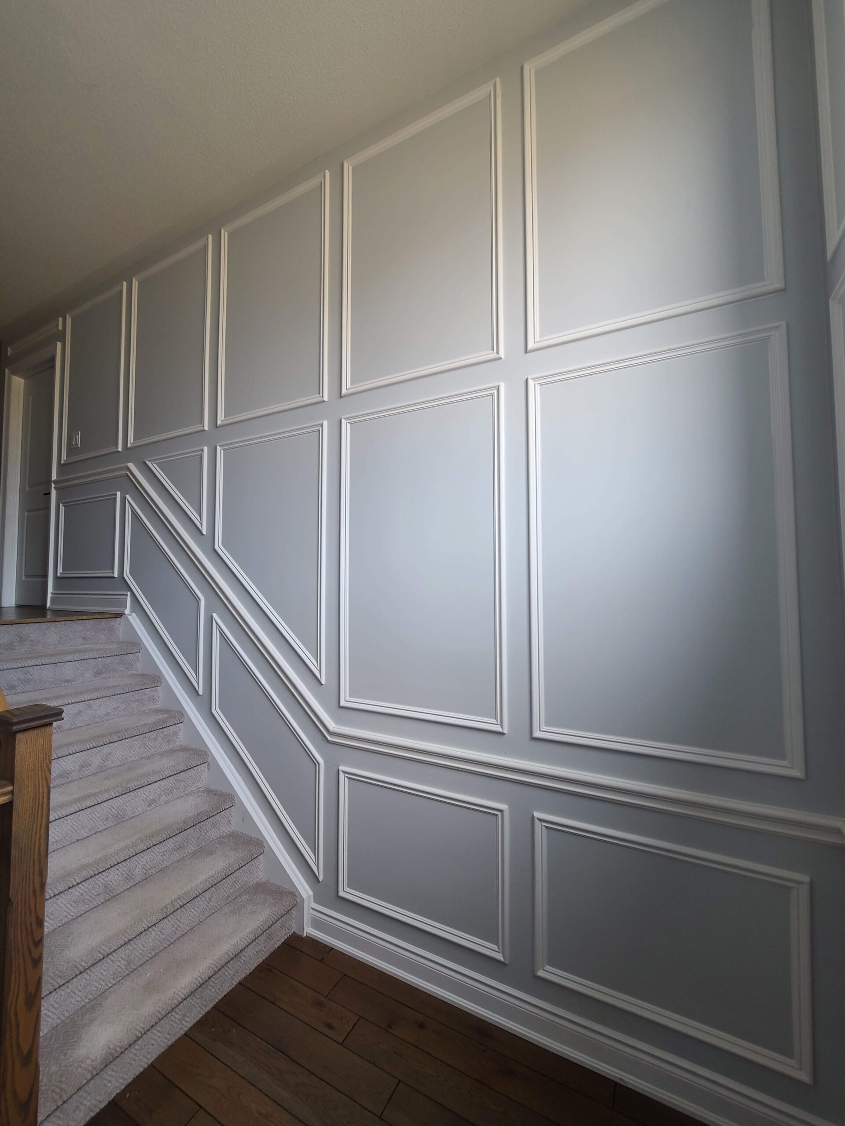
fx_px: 423
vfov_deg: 106.2
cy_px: 563
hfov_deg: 89.9
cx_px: 422
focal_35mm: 13
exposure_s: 1/60
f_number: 2.2
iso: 80
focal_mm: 2.2
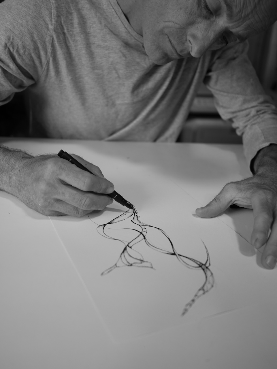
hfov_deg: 36.0
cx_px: 138
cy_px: 184
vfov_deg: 46.8
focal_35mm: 40
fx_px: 426
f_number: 1.7
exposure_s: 1/100
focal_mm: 20
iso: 200
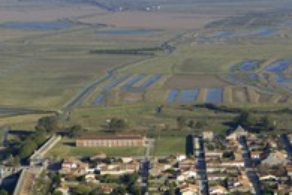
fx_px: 1103
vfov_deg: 10.1
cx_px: 266
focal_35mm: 136
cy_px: 154
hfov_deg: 14.9
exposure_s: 1/500
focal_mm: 42
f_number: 5
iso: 100
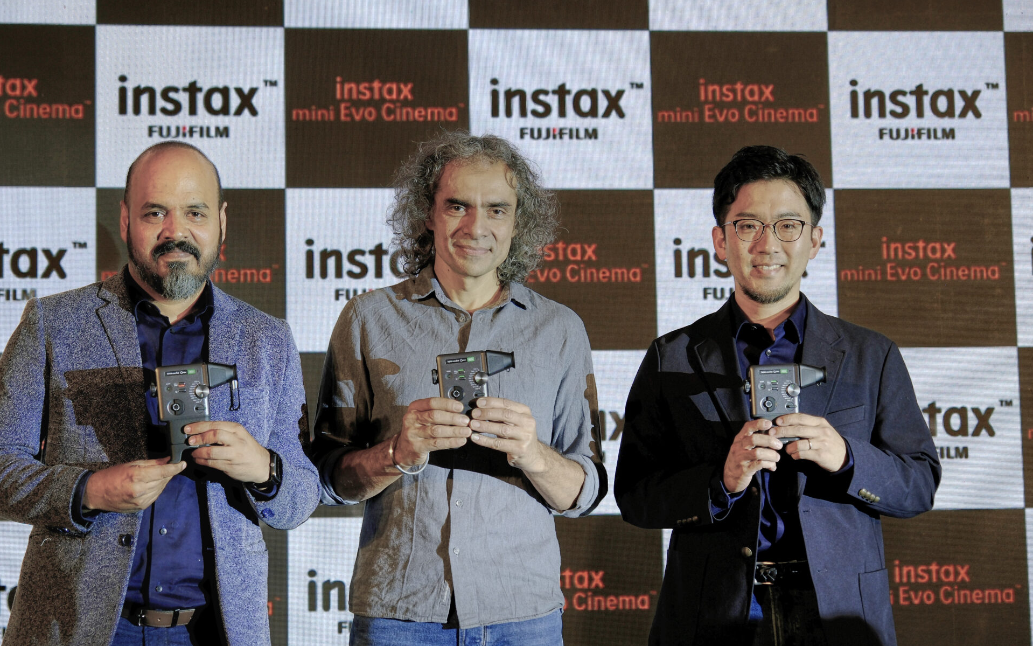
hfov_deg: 27.8
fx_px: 2083
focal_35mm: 74
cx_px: 488
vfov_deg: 17.6
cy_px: 352
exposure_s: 1/160
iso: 320
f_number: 2.8
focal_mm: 45.5
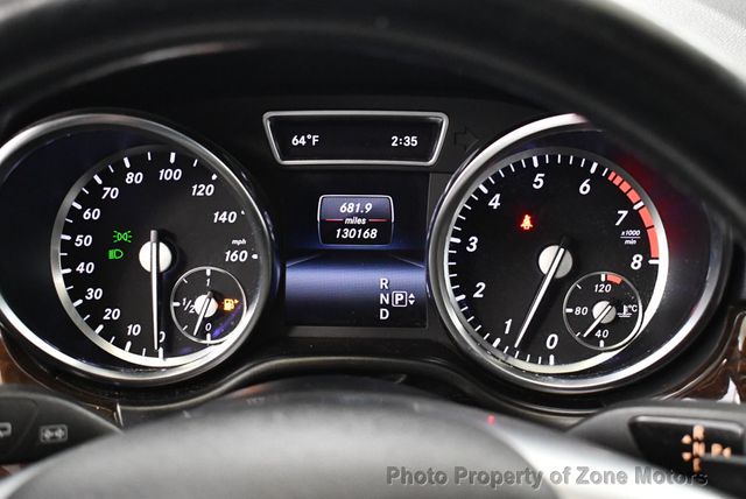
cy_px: 250
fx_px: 1079
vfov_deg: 26.0
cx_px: 373
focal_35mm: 52
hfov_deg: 38.2
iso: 4000
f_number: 4
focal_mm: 26
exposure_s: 1/60
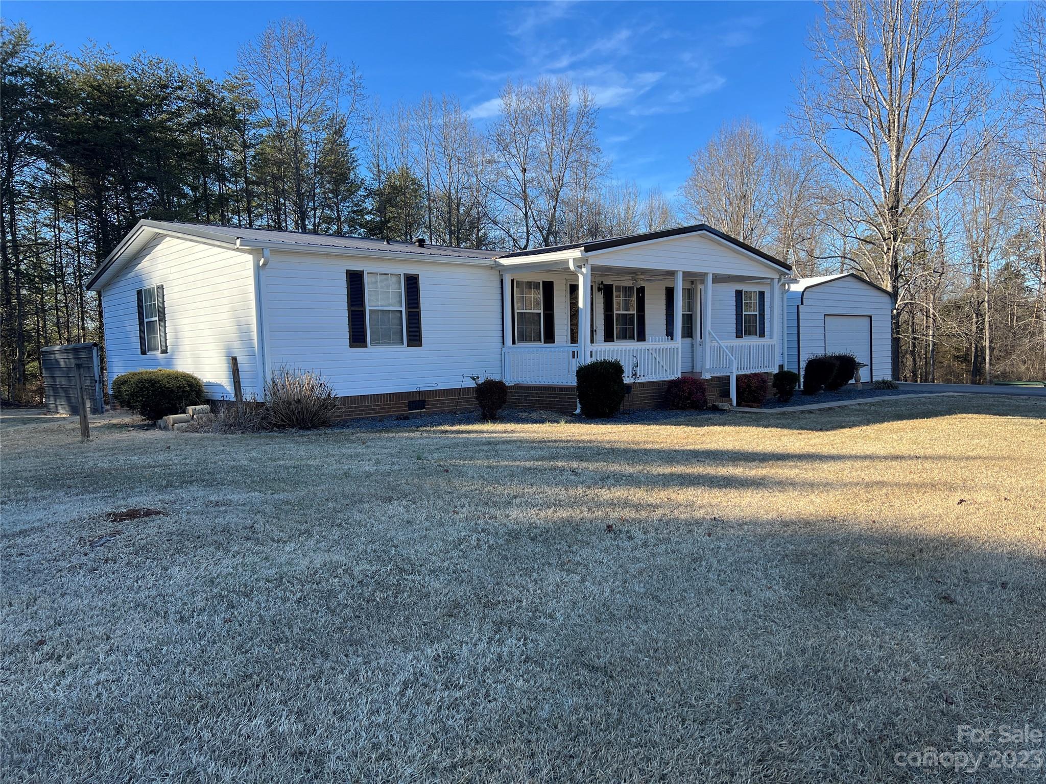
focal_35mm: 26
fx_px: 786
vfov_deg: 53.1
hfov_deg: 67.3
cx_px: 523
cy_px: 392
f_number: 1.5
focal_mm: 5.7
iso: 50
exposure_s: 1/1361
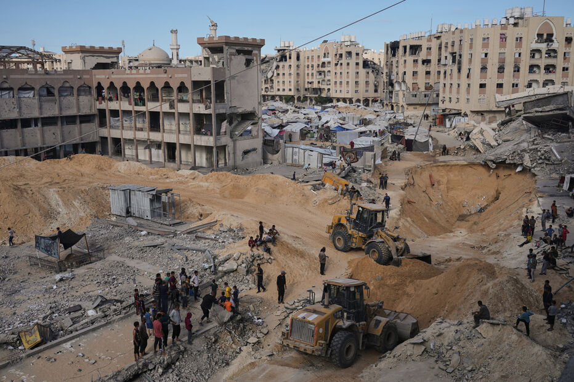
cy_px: 191
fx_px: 526
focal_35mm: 33
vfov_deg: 40.0
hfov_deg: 57.2
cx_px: 287
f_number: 5
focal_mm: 33
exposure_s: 1/1000
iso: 125
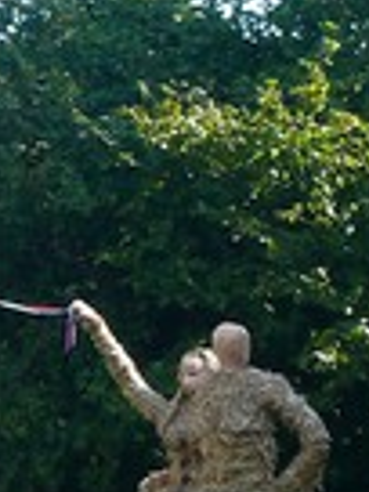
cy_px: 221
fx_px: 2743
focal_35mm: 193
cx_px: -474
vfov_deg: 10.2
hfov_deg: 7.3
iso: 100
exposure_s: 1/100
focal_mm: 7.4
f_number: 3.6
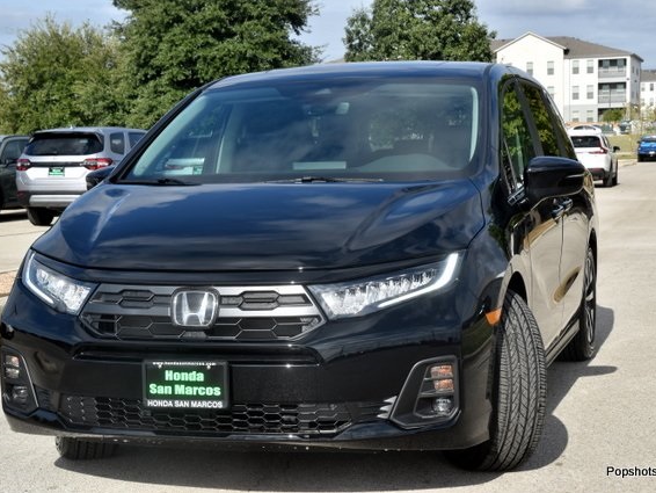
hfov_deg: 26.0
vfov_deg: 19.7
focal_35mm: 75
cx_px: 306
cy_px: 246
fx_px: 1422
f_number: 10
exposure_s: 1/400
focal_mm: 46
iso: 200
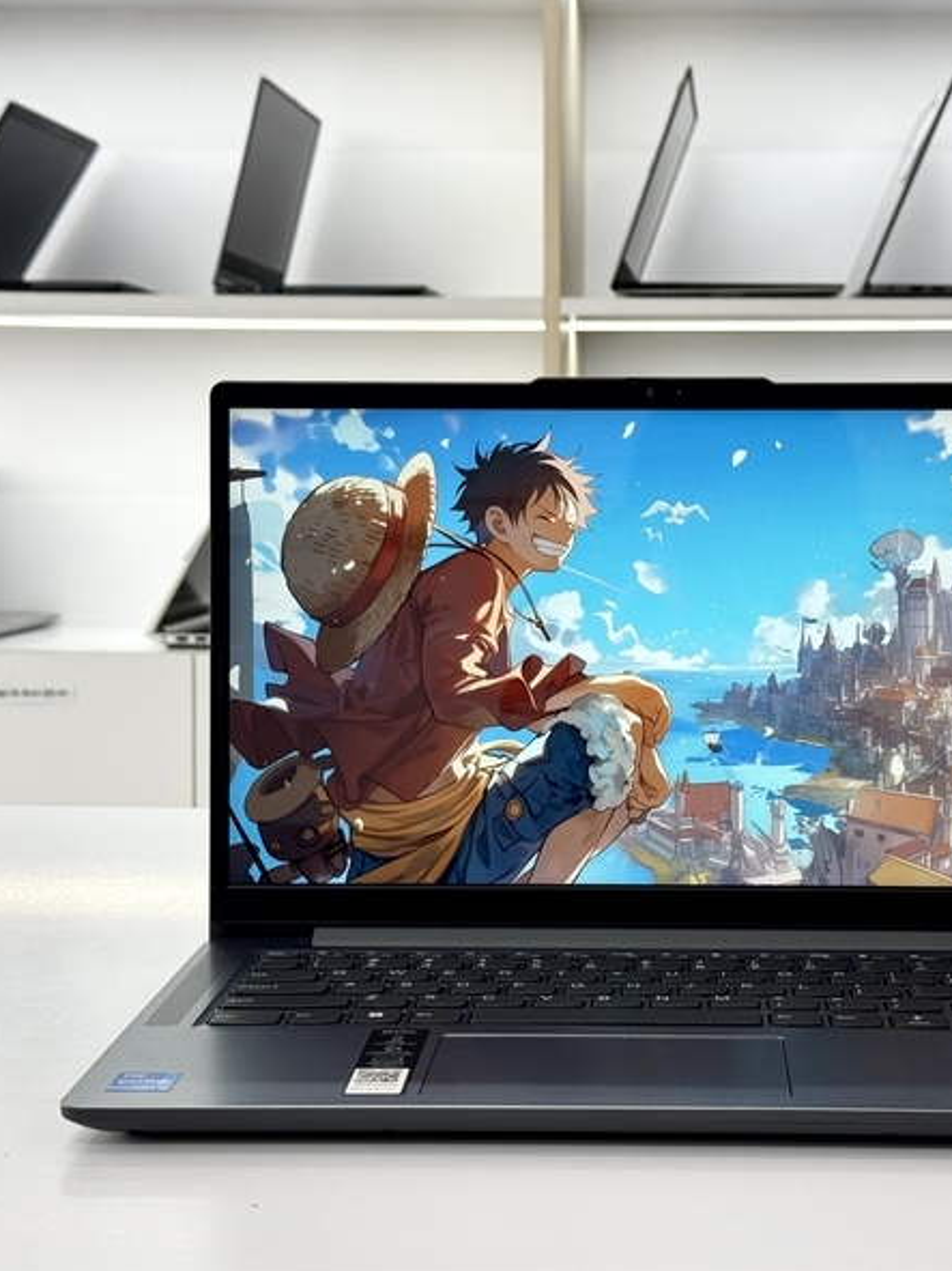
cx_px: 640
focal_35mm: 65
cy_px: 637
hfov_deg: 22.5
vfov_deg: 29.8
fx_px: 2384
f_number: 1.78
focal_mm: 6.76
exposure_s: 1/181
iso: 64
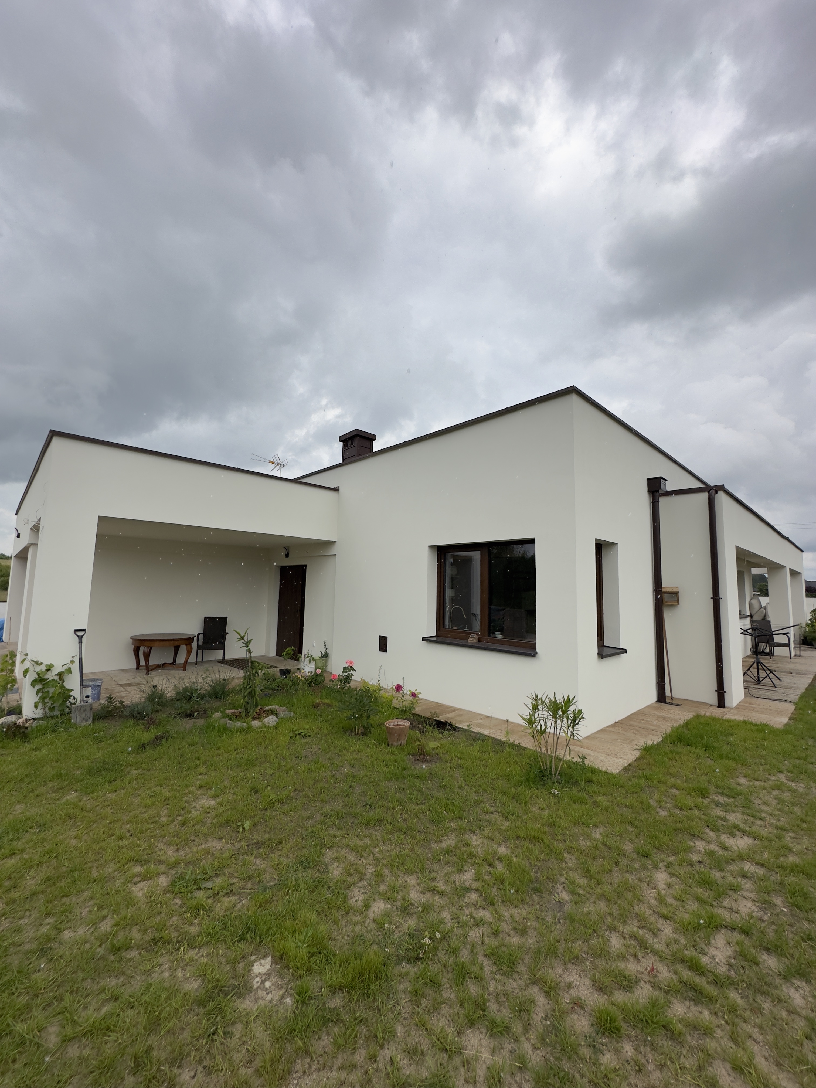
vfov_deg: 102.1
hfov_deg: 85.7
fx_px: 440
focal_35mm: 14
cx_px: 408
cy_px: 544
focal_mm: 2.22
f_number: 2.2
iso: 50
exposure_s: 1/2398
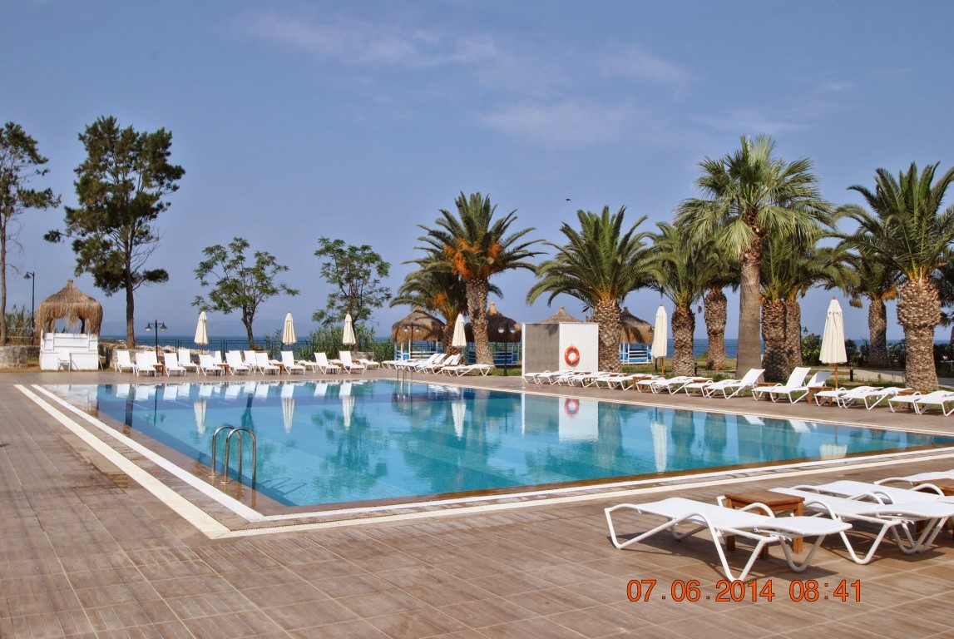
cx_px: 477
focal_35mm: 33
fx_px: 876
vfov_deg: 40.1
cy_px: 320
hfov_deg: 57.2
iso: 100
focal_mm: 22
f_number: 9
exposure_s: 1/320
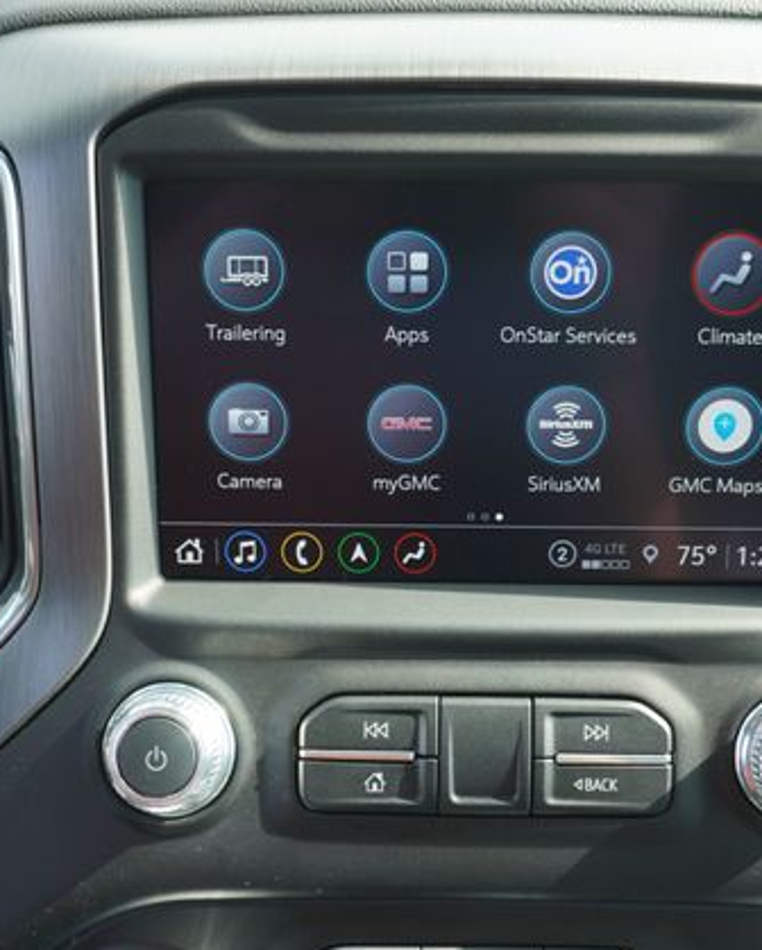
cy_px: 478
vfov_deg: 42.9
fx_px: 1210
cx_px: 438
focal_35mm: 43
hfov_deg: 34.9
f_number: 4.5
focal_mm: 20
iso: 100
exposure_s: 1/80
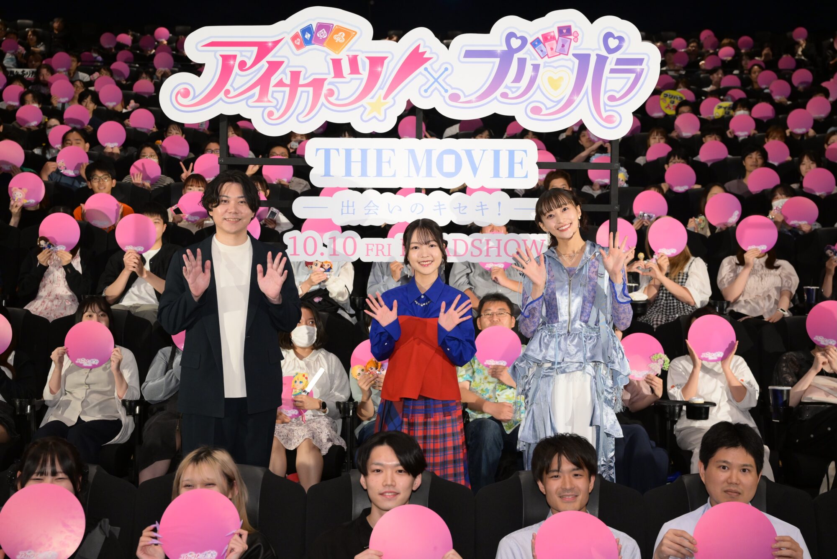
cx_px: 418
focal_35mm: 46
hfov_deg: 42.7
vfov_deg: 29.3
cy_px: 280
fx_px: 1070
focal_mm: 46
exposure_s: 1/125
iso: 2500
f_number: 5
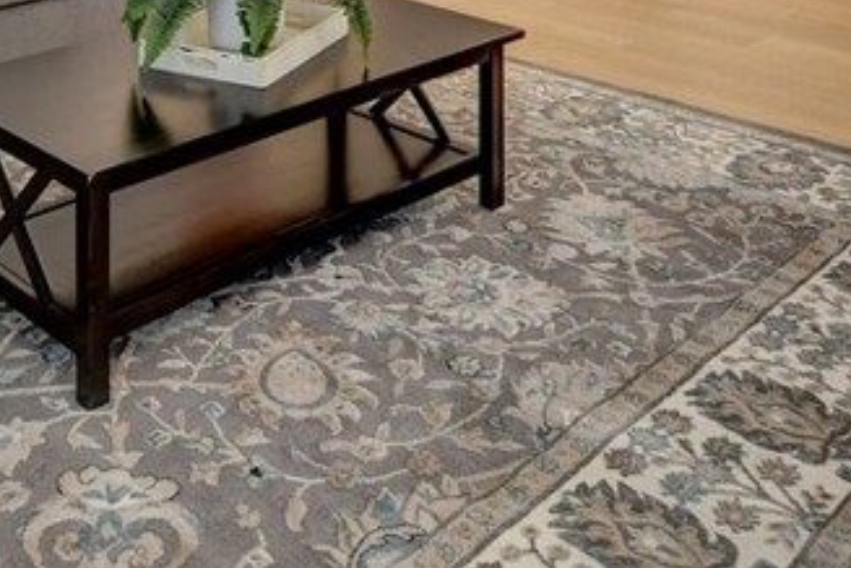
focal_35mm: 47
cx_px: 245
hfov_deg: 41.0
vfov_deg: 22.6
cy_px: -318
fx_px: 1111
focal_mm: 10
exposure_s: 1/60
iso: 400
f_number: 4
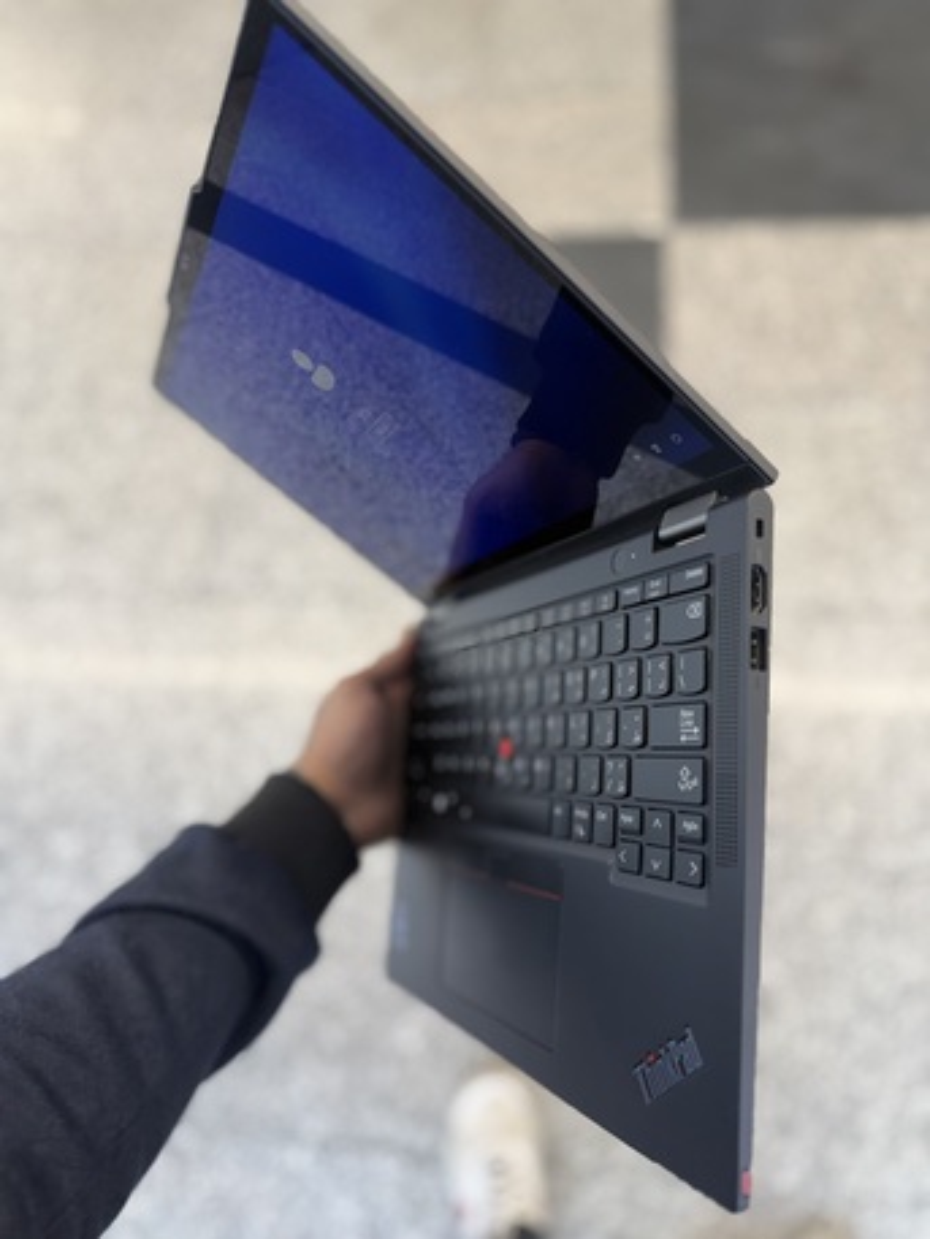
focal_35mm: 24
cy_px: 620
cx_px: 465
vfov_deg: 71.6
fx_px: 859
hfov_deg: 56.8
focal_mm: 6.76
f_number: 1.78
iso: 100
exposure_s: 1/120
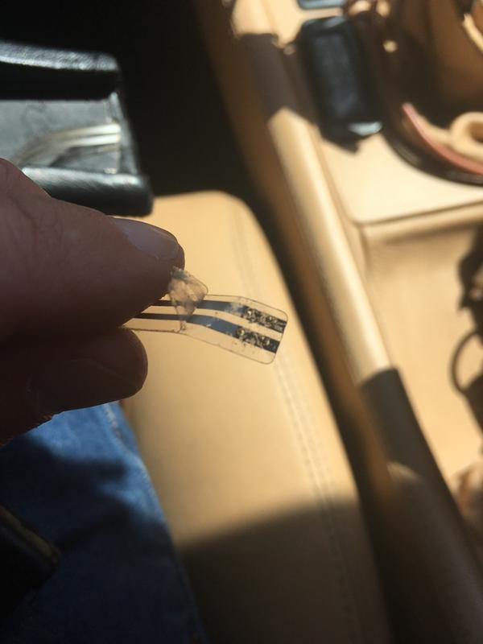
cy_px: 322
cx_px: 242
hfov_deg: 48.2
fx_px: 540
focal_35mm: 29
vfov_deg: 61.7
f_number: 2.2
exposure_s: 1/1304
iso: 25
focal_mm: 4.15
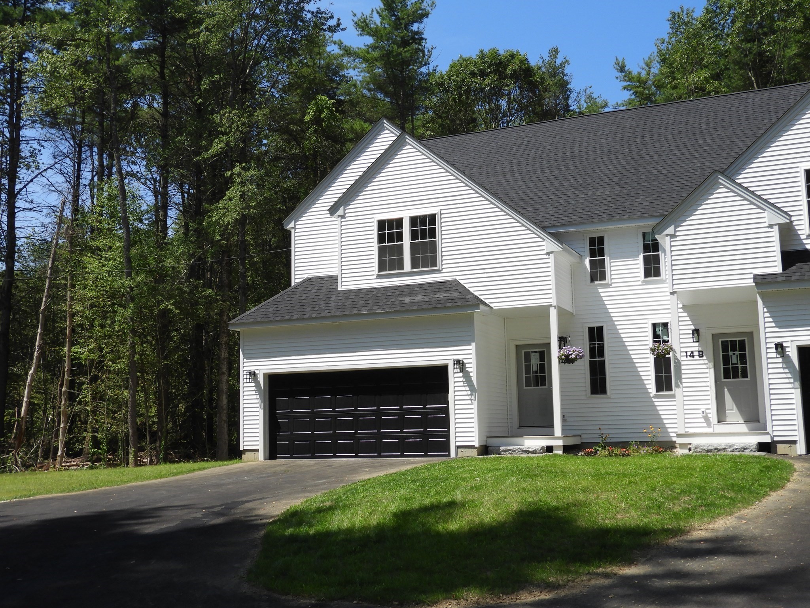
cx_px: 405
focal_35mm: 40
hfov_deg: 46.8
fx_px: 936
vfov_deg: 36.0
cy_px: 304
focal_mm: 7.2
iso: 100
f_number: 3.8
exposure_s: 1/800
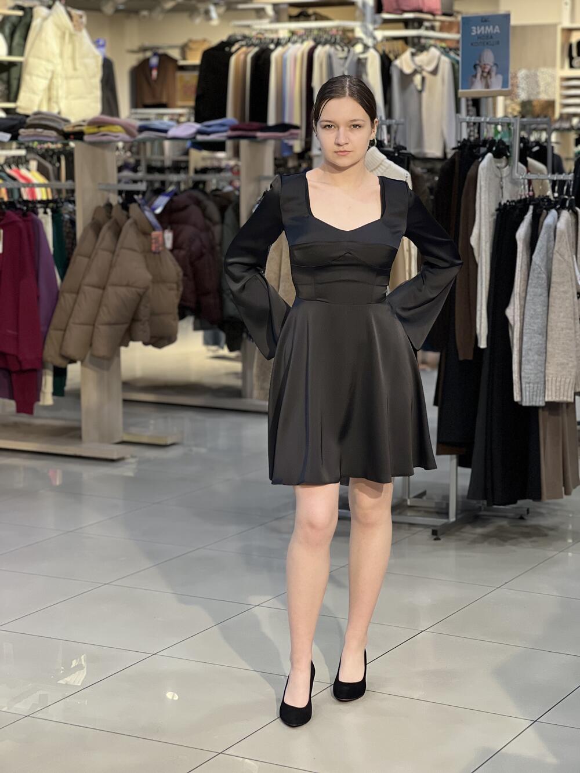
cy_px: 386
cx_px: 290
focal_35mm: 77
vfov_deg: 25.3
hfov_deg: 19.1
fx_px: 1720
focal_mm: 9
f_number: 2.8
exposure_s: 1/50
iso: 125
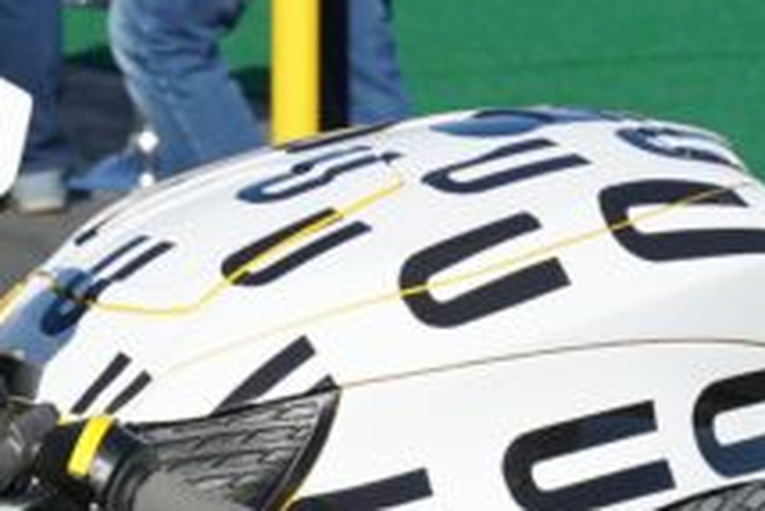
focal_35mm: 239
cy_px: 838
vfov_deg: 5.7
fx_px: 5082
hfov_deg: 8.6
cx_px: 400
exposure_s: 1/500
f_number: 6.3
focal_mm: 50
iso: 100
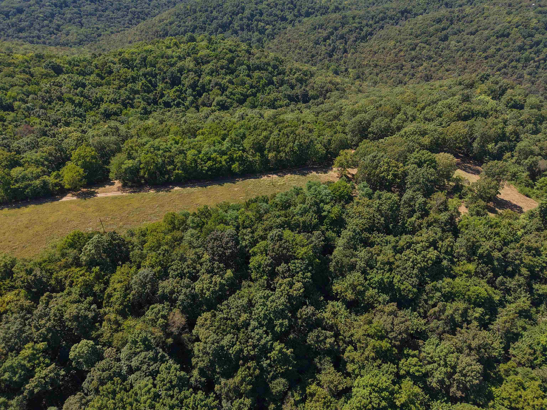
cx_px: 274
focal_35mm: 24
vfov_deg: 56.8
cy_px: 205
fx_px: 379
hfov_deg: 71.6
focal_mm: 8.67
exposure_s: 1/2000
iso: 100
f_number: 1.8
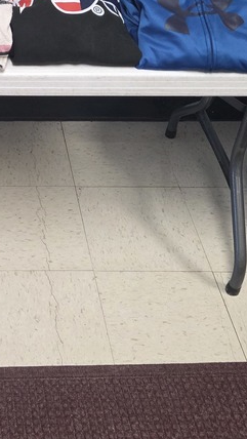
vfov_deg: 33.9
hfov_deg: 19.0
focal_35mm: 60
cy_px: 89
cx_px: -42
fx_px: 698
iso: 320
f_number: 1.8
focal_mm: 5.4
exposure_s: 1/120
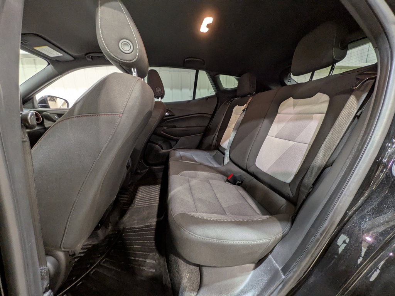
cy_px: 148
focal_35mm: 14
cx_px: 198
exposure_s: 1/25
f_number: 2.2
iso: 117
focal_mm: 1.83
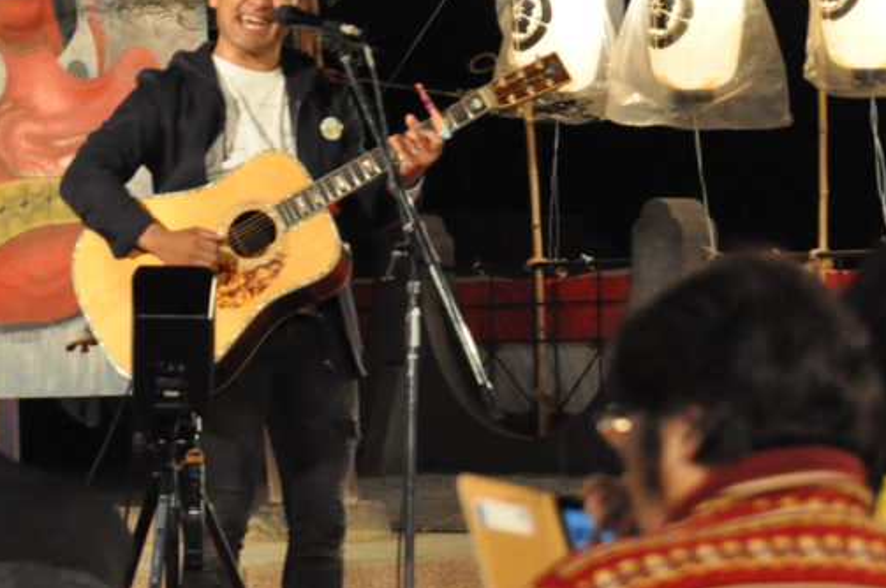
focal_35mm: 179
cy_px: -24
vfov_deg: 7.6
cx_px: 203
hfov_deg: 11.5
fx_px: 4400
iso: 3200
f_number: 3.5
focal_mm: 50
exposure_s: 1/50
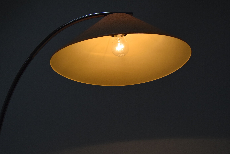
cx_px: 115
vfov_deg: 34.3
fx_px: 249
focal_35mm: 39
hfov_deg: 49.5
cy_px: 77
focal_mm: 26
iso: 1600
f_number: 9
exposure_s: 1/320
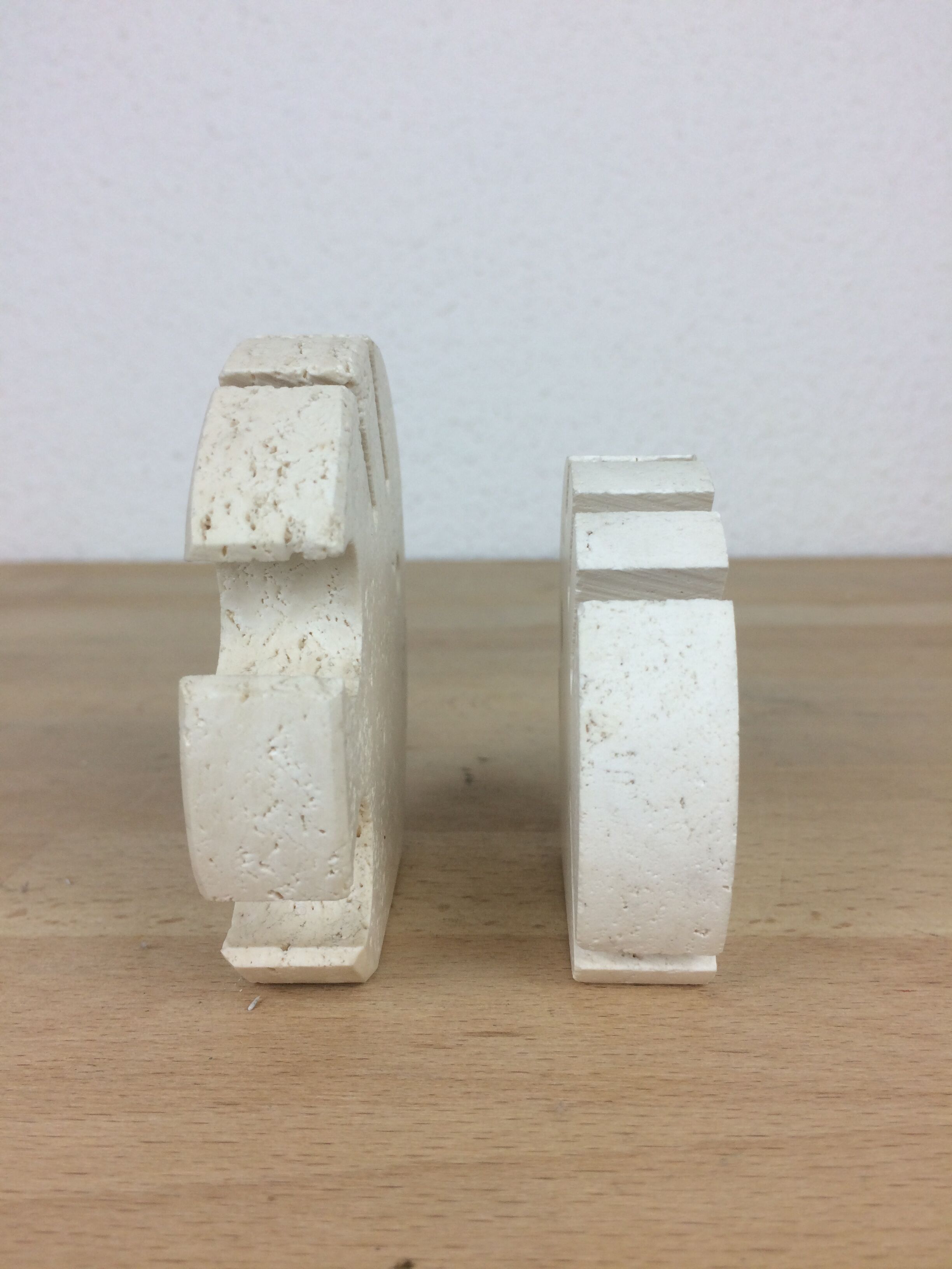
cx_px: 476
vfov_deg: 61.7
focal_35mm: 29
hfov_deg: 48.2
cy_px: 634
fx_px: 1063
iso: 40
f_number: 2.2
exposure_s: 1/100
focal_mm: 4.15
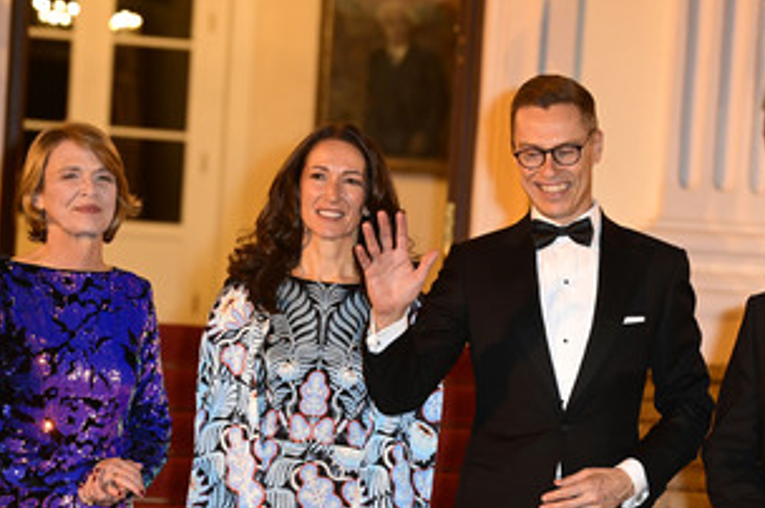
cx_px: 494
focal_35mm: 230
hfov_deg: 9.0
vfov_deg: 6.0
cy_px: 329
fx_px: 4882
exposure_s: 1/100
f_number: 5.6
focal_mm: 155
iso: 3200
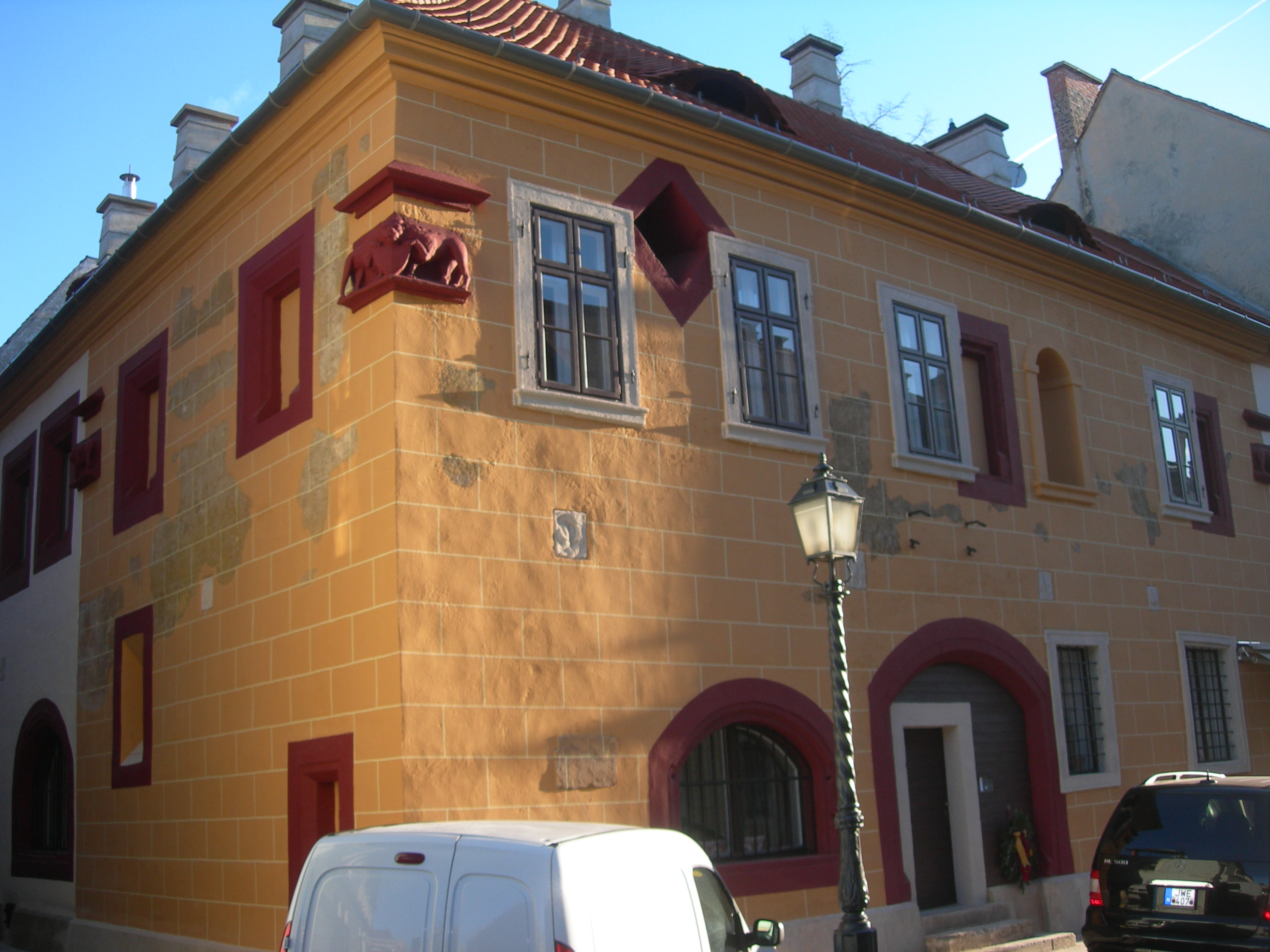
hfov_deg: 49.0
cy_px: 476
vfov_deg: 37.7
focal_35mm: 38
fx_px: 1394
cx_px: 635
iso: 50
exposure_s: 1/277
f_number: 2.8
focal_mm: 7.8
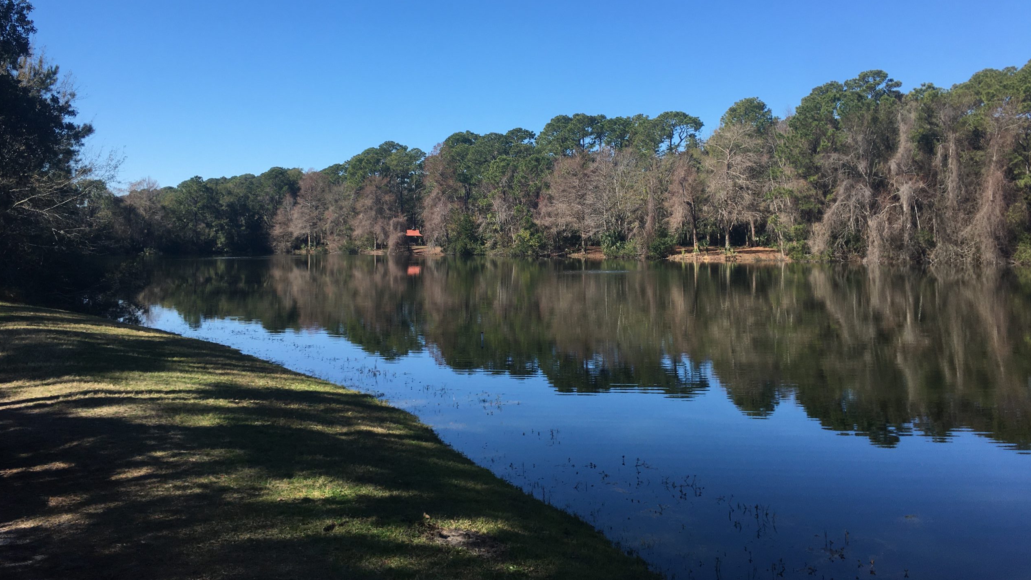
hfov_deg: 61.0
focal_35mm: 32
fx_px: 875
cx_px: 512
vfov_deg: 36.4
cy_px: 213
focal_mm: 4.15
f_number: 2.2
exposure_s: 1/894
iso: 25
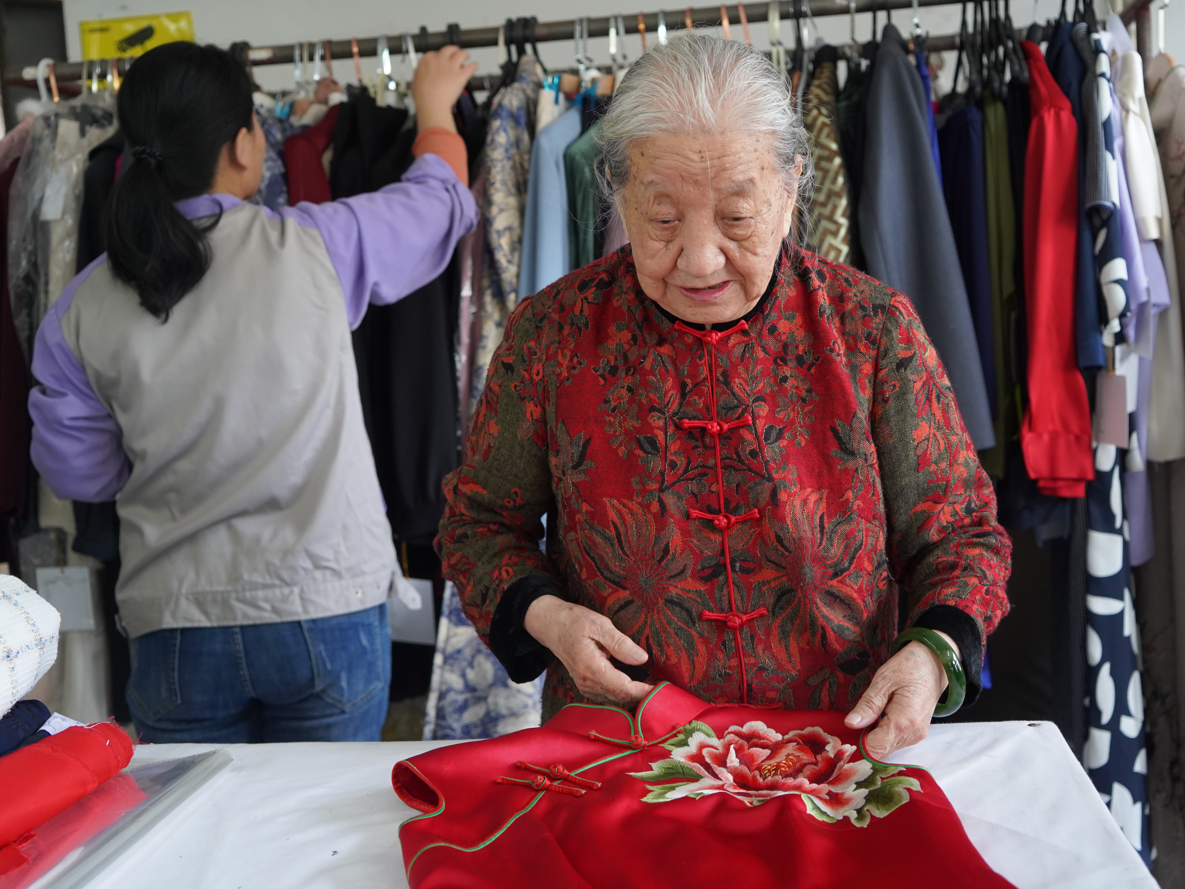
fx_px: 1540
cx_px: 606
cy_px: 440
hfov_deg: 42.1
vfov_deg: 32.2
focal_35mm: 45
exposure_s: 1/160
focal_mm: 41
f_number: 4
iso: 2000
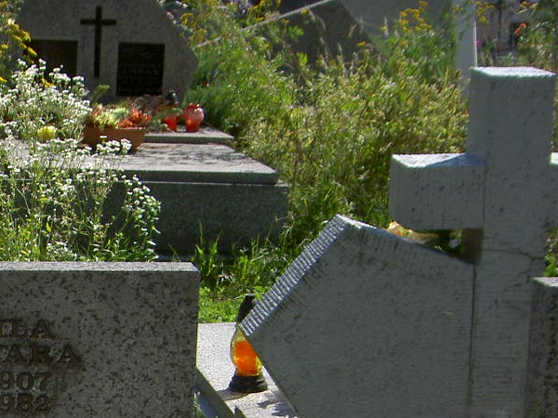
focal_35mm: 104
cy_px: 542
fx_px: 1676
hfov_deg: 17.8
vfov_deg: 13.7
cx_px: -140
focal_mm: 8
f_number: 4.7
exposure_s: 1/400
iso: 50
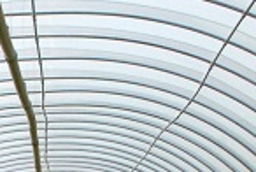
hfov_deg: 12.2
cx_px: -44
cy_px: 376
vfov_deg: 7.9
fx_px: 1169
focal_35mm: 164
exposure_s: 1/2000
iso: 1250
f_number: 8
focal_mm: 20
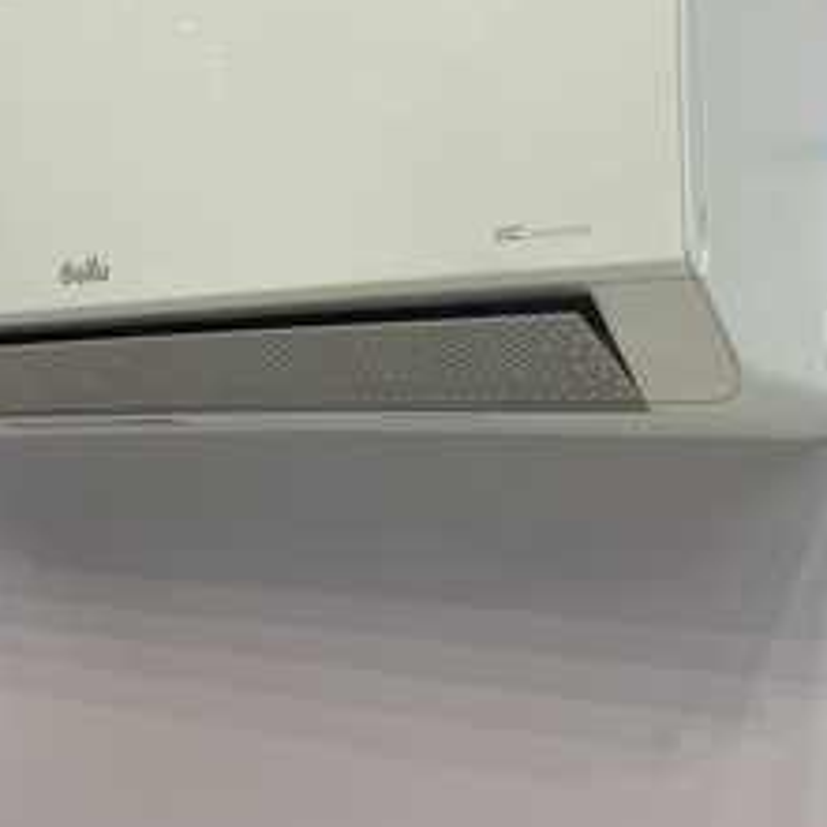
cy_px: 176
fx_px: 1351
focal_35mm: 50
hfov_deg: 33.9
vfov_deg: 33.1
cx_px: 322
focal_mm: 4.25
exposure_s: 1/100
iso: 40
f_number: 1.8
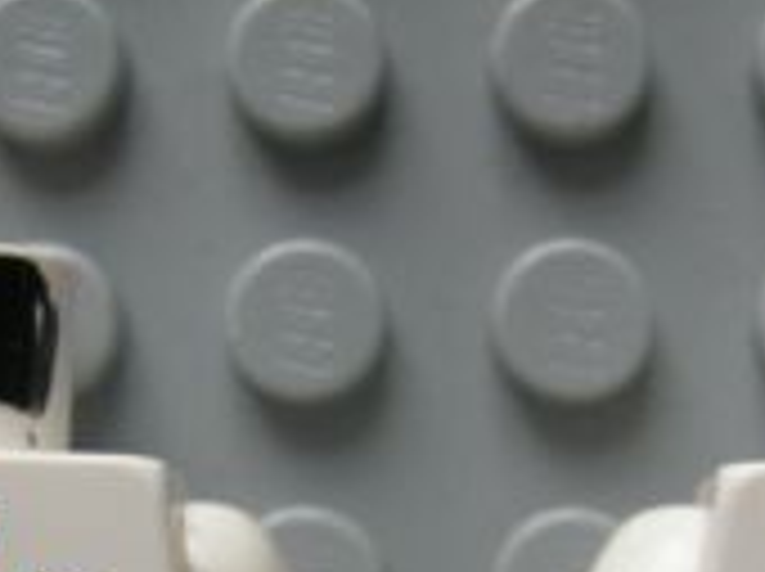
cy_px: 651
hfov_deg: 18.6
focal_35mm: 106
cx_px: 450
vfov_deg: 13.6
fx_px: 2339
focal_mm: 7.5
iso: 172
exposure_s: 1/69
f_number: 2.7
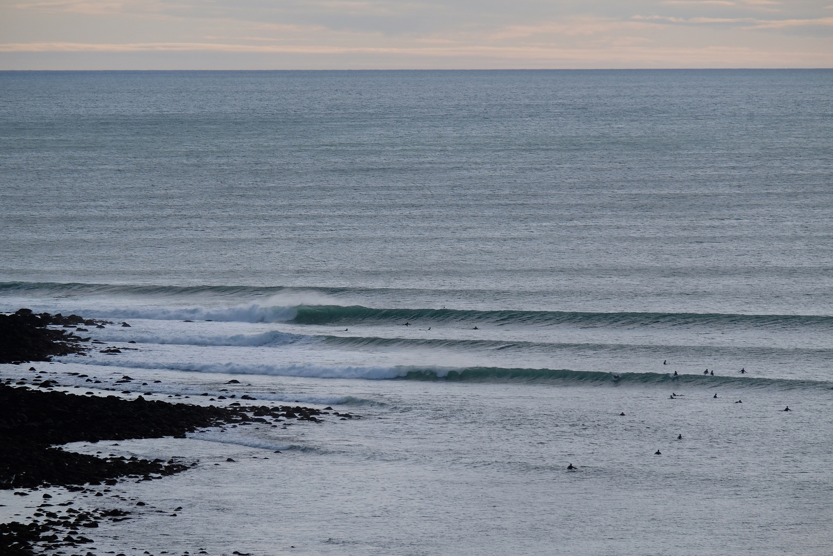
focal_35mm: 345
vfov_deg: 4.0
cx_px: 416
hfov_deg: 6.0
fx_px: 7983
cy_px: 278
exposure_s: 1/1000
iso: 500
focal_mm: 230
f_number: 6.7
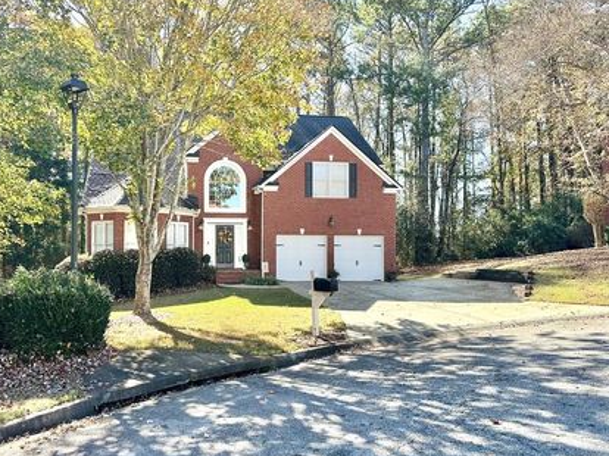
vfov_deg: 48.2
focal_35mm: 29
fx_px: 510
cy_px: 242
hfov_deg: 61.3
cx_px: 250
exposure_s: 1/910
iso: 80
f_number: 1.78
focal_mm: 6.86
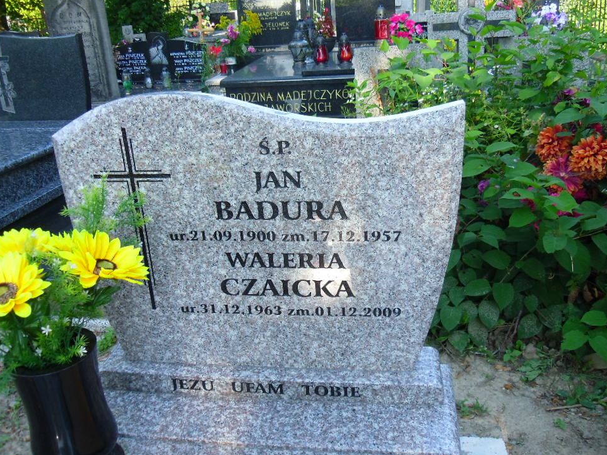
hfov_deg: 55.4
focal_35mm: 33
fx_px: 579
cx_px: 297
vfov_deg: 42.9
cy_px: 220
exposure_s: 1/98
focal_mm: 5.6
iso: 80
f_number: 3.3
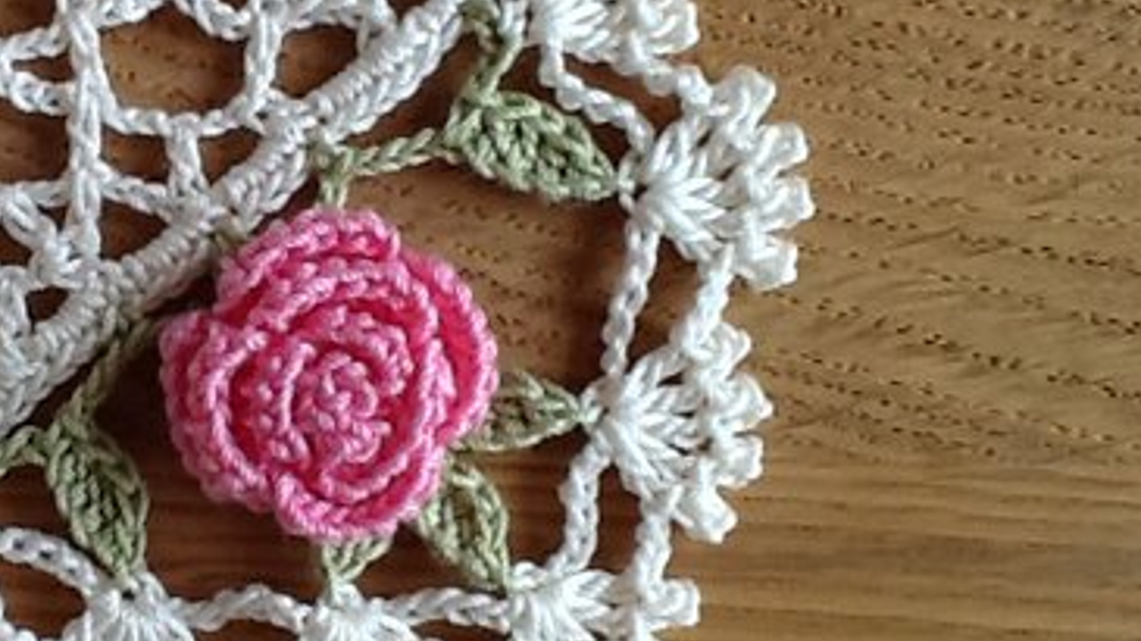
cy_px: 272
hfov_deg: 24.8
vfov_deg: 14.4
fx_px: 2540
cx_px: 197
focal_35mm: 84
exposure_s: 1/60
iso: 40
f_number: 2.4
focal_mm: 2.03
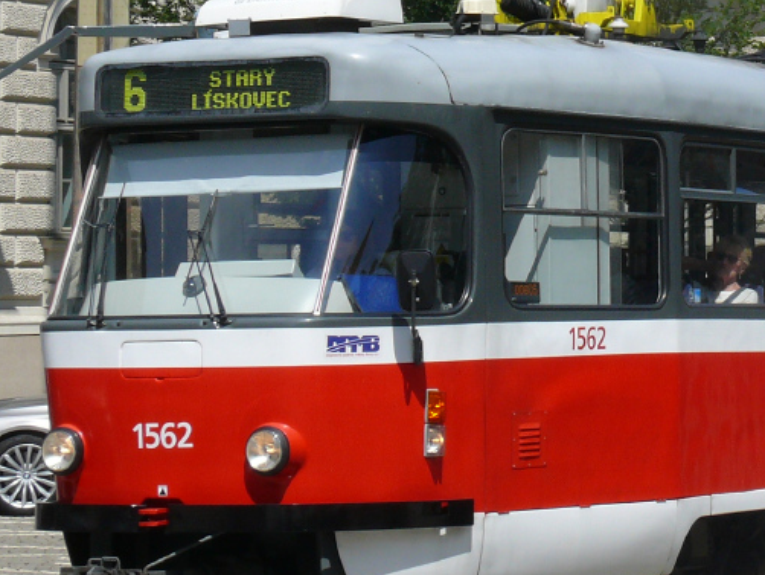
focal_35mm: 163
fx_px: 3604
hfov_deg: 11.9
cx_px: 840
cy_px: 33
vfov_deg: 9.1
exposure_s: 1/400
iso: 100
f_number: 8
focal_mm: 13.4
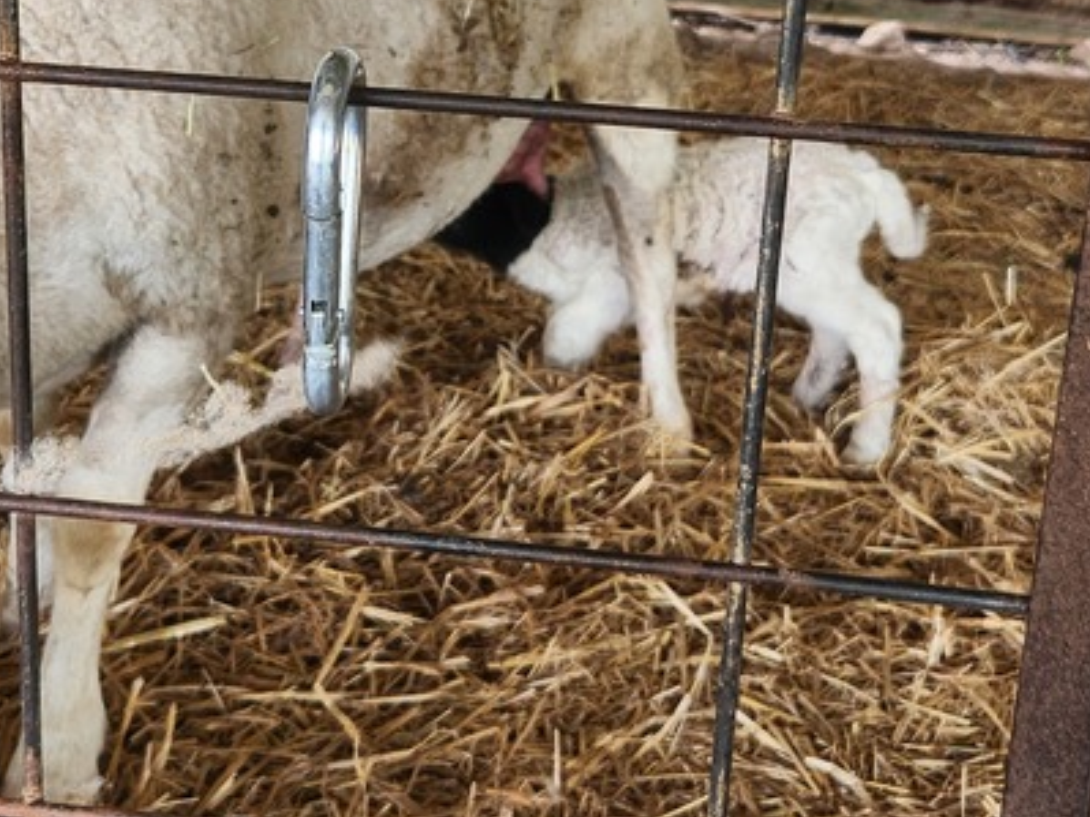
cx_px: 445
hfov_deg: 32.6
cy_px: 131
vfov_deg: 24.3
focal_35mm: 59
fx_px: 1857
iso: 64
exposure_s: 1/180
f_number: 1.8
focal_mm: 5.4
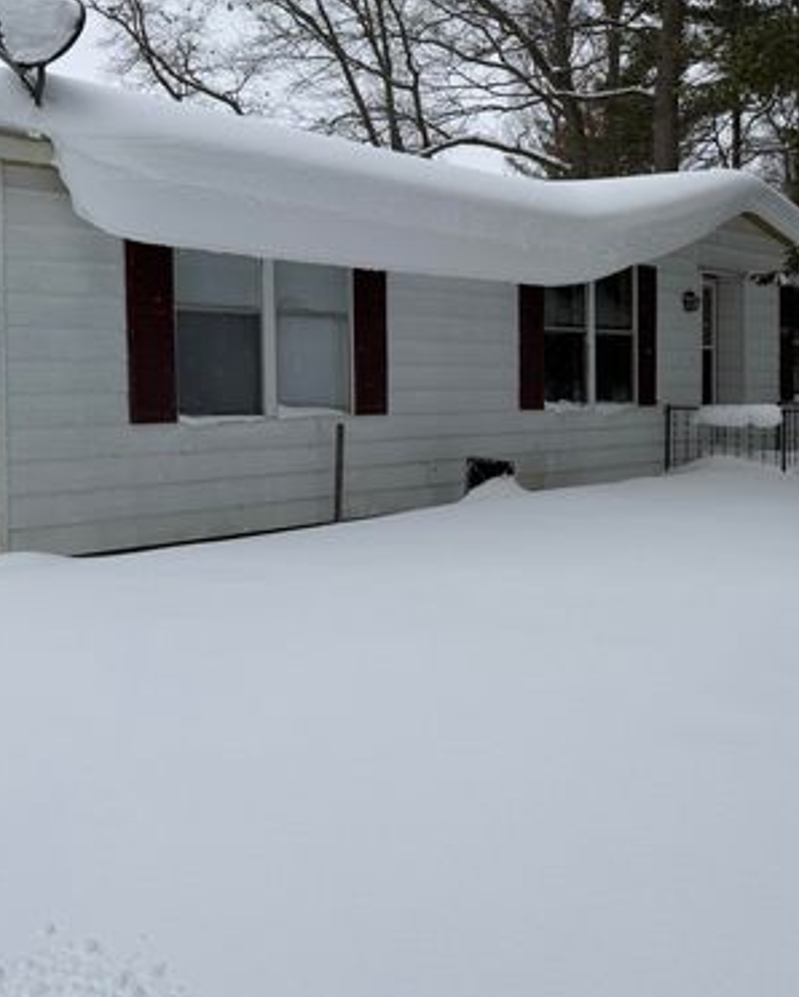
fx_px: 1240
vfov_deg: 43.6
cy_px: 409
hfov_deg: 35.1
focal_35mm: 42
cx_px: 571
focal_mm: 6.76
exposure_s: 1/3279
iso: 80
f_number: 1.78
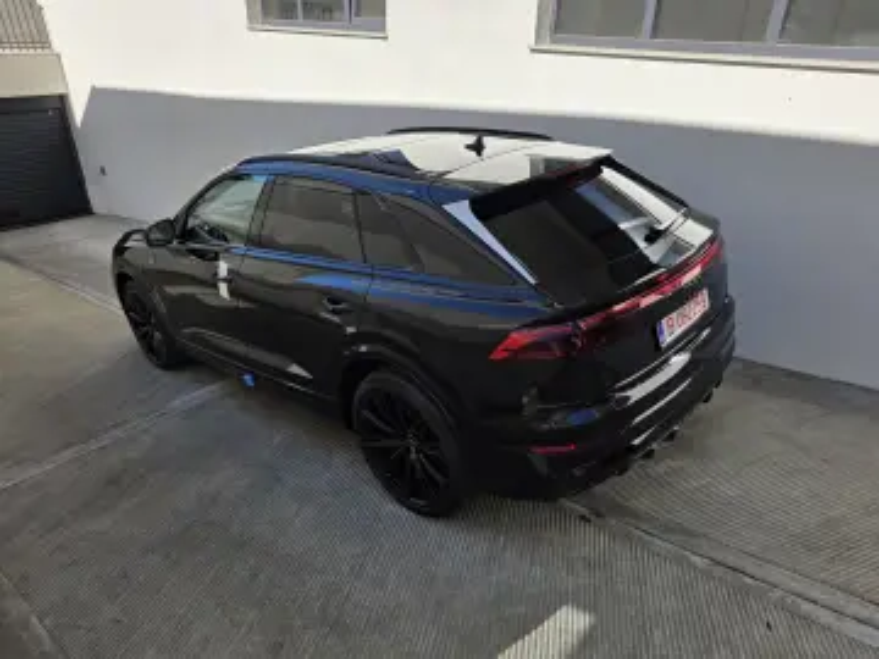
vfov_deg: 58.9
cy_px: 330
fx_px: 584
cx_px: 440
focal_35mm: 23
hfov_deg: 73.9
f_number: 1.7
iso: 80
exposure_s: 1/5153
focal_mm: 6.25
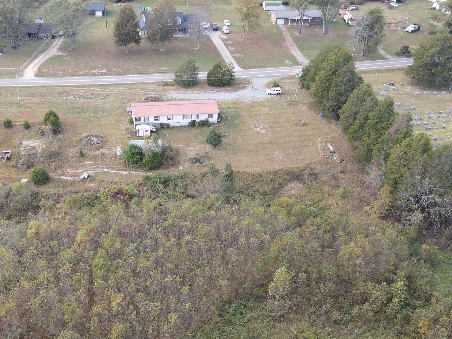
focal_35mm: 42
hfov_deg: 44.1
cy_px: 231
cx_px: 147
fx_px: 548
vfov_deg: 34.0
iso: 100
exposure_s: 1/80
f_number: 2.8
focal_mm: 4.5
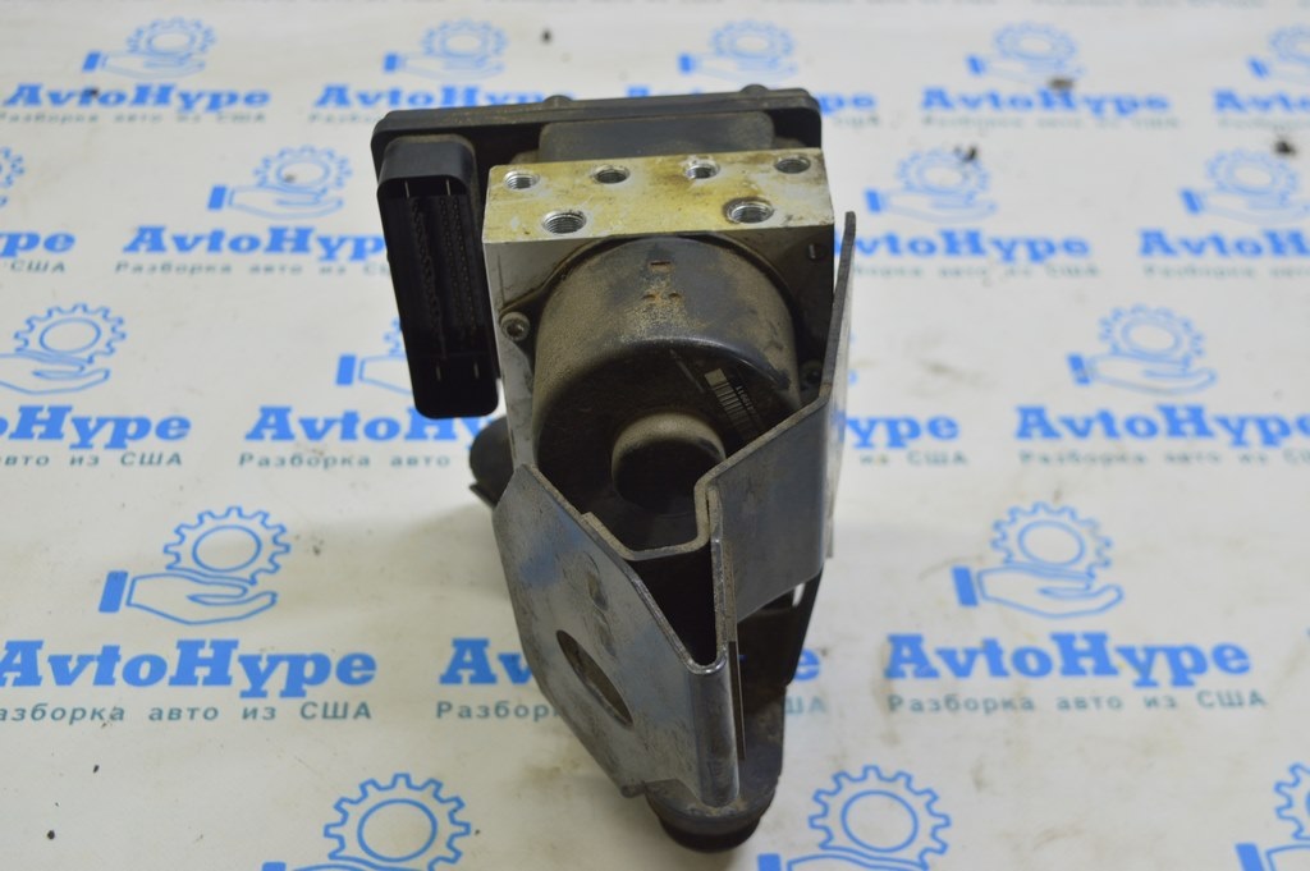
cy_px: 436
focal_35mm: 51
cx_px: 655
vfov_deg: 26.4
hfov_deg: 38.9
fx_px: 1854
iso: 400
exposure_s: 1/25
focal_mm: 34
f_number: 5.6
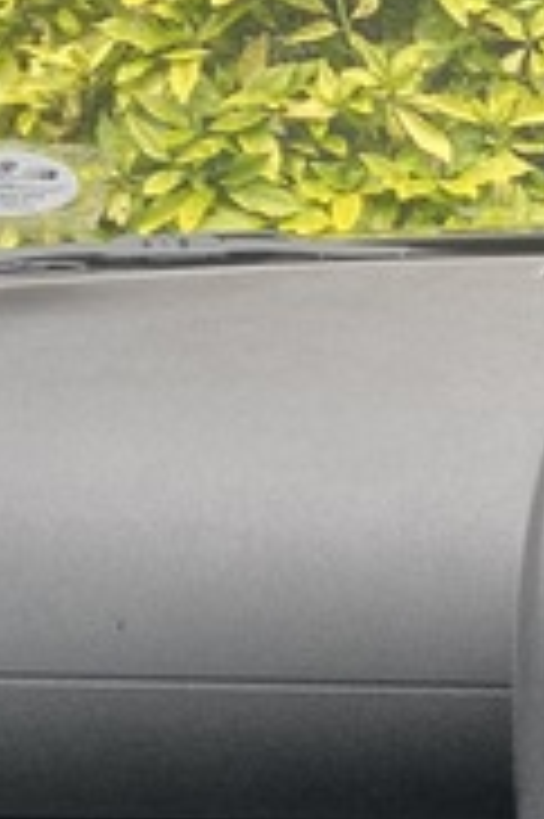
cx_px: 985
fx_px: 2157
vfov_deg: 20.5
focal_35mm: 95
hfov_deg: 13.0
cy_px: 896
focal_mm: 4.25
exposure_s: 1/121
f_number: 1.8
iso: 100
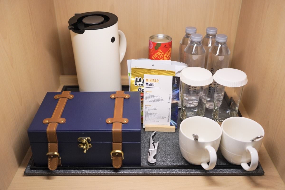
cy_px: 95
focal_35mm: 37
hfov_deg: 51.4
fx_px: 296
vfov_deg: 35.6
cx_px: 142
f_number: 4
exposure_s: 1/160
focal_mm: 37.4
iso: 1600
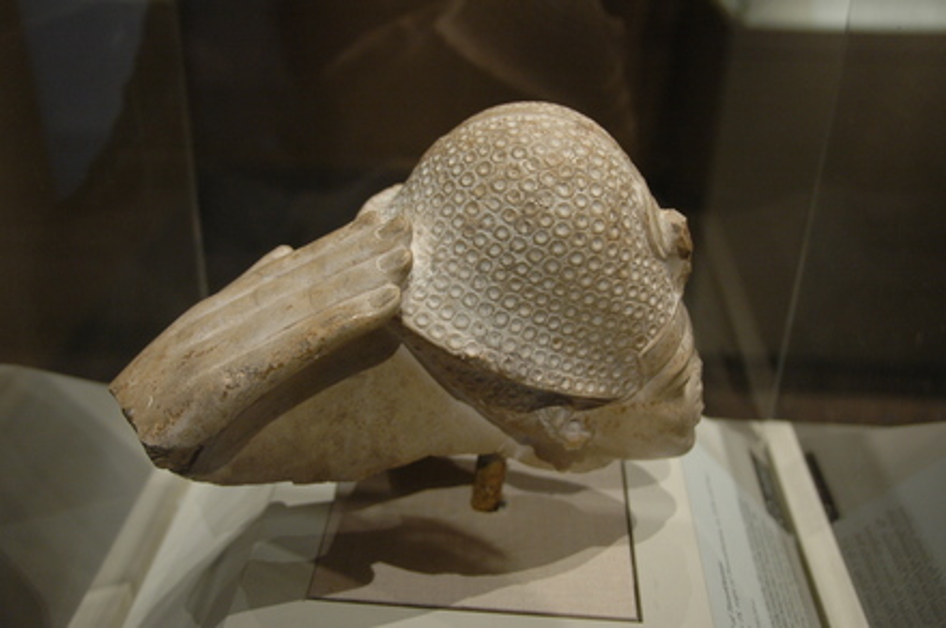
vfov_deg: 32.9
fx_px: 1063
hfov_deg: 48.0
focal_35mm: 40
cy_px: 314
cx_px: 473
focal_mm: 27
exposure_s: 1/50
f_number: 4
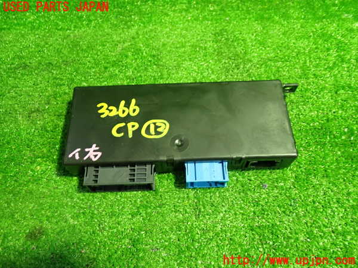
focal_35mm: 30
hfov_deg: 60.0
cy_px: 134
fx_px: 310
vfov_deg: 46.8
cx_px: 179
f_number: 2.3
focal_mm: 5.4
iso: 500
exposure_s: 1/30
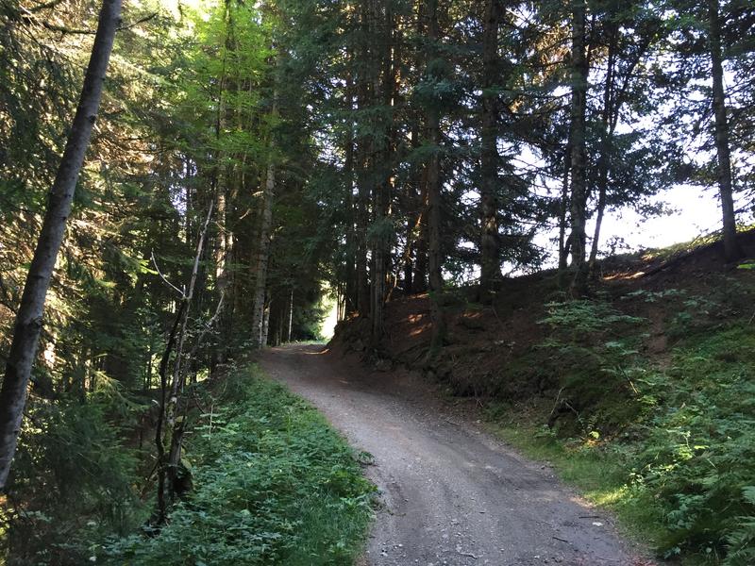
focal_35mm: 29
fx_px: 633
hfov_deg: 61.7
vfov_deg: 48.2
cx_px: 378
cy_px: 283
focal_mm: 4.15
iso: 64
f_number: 2.2
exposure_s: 1/30
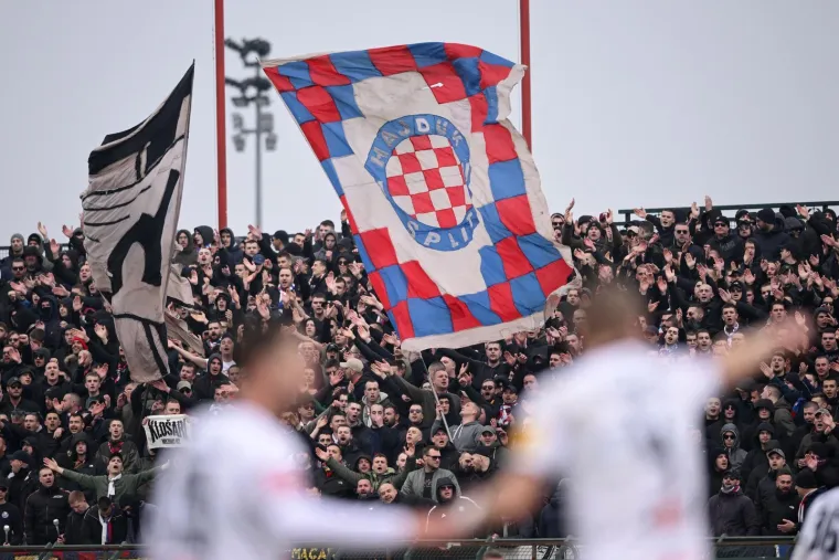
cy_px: 280
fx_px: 9323
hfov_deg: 5.2
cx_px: 420
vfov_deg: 3.4
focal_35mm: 400
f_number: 2.8
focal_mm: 400
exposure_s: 1/2000
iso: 1600
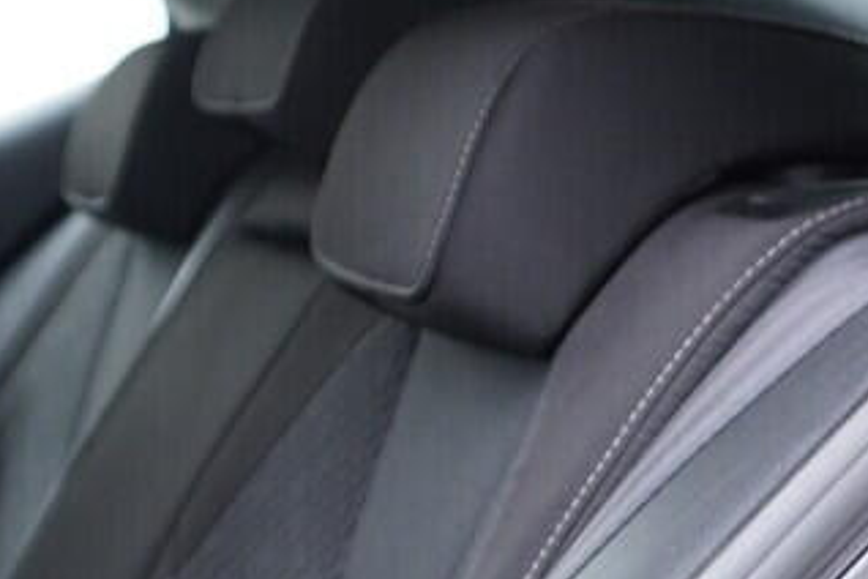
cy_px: 649
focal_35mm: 116
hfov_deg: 16.8
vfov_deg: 11.6
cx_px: -202
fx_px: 2797
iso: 320
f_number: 2.8
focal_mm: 24
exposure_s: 1/40
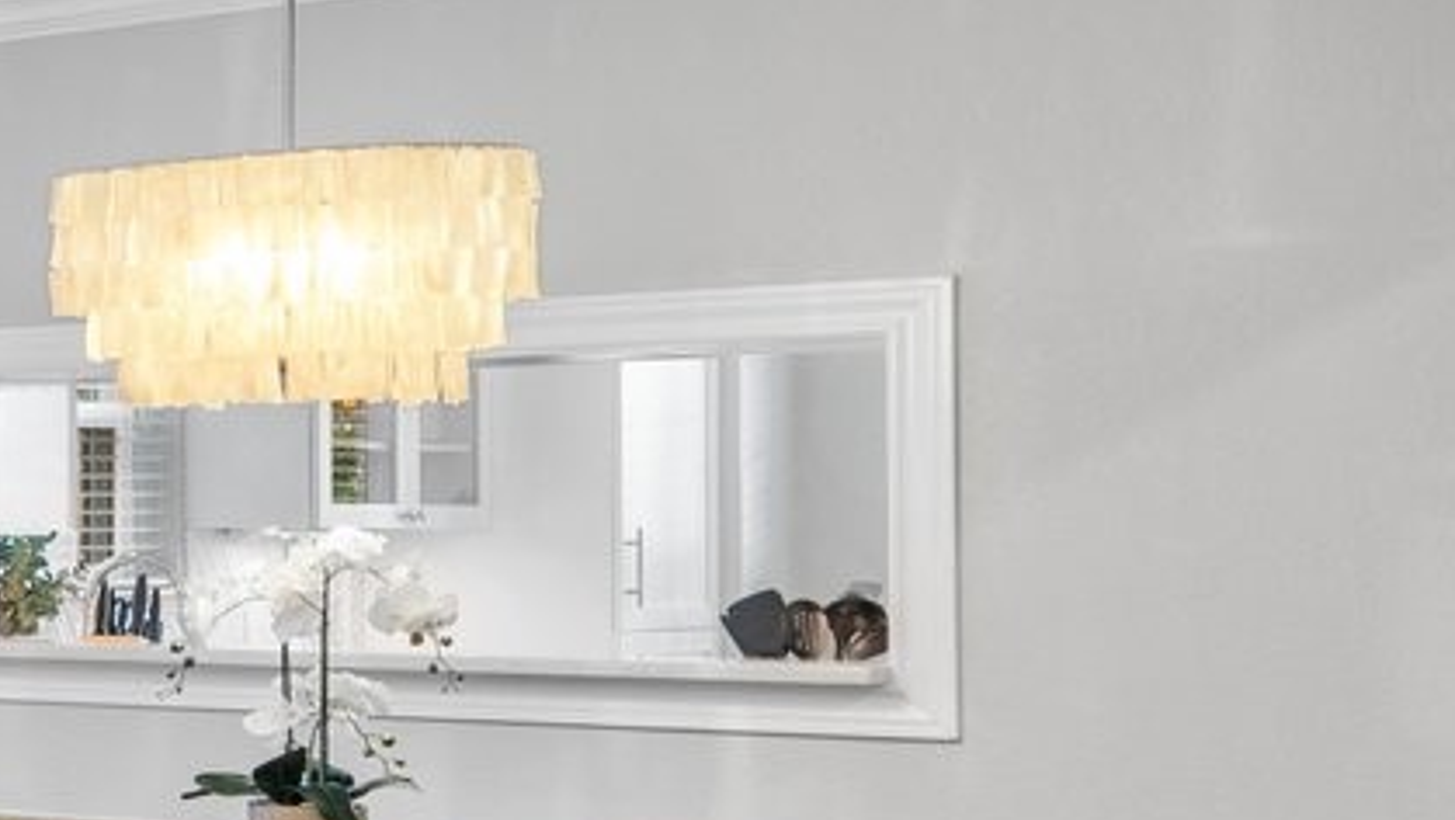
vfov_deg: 14.6
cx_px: -1646
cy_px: 690
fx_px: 3165
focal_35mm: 82
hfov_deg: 16.9
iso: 400
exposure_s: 2.5
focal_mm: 16
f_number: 10
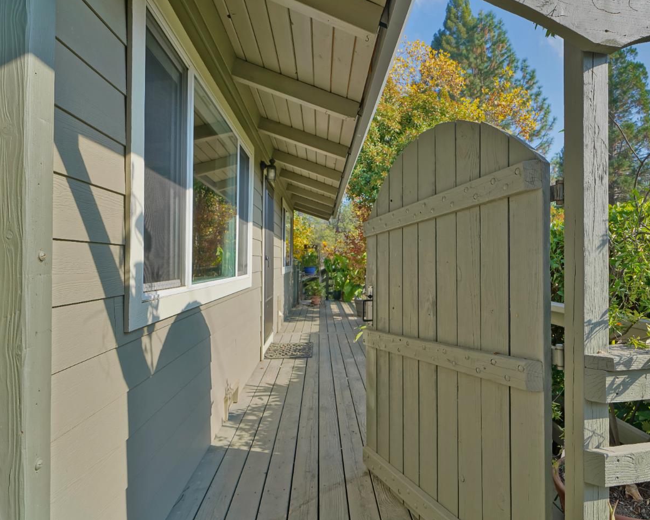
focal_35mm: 20
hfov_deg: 79.0
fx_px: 385
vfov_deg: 68.1
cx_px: 405
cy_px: 259
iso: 100
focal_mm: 17
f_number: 7.1
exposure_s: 1/100
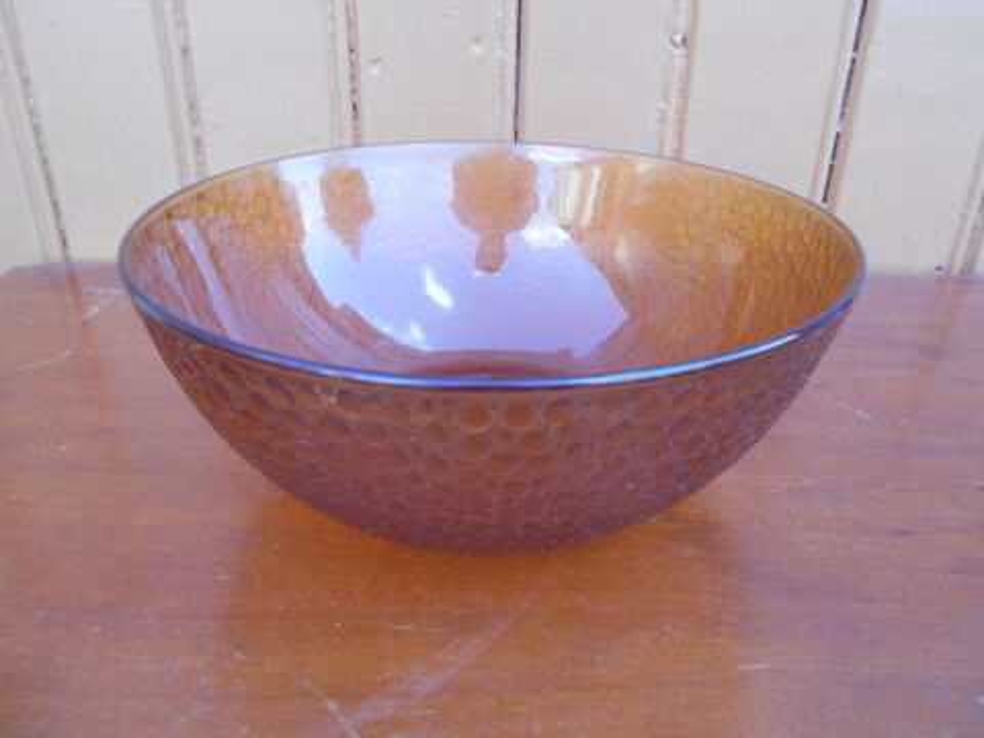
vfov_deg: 53.1
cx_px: 492
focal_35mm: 26
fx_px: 739
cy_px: 369
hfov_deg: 67.3
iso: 140
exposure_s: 1/30
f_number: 3.2
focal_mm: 4.6
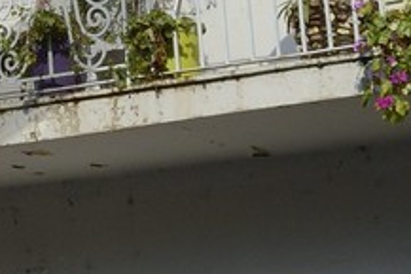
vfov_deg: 5.0
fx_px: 3027
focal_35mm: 265
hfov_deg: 7.4
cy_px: -514
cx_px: -436
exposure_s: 1/200
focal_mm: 36
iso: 400
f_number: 18
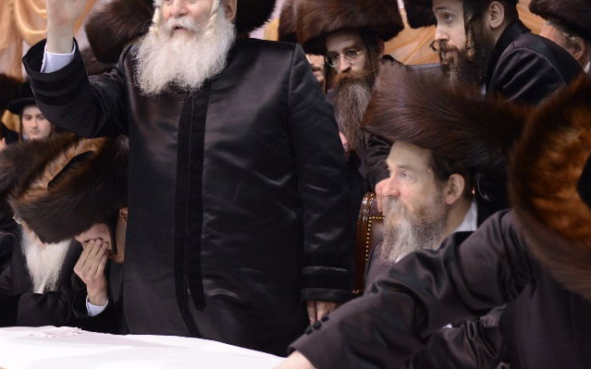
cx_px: 241
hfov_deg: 24.3
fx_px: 1369
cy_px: 117
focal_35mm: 85
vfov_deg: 15.3
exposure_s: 1/100
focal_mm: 52
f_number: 5
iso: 1600
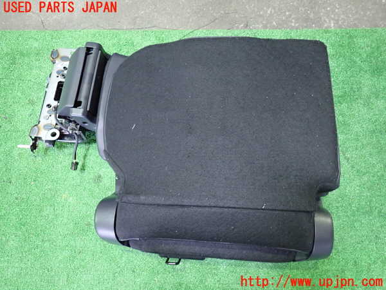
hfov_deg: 69.4
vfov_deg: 54.9
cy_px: 145
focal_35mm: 25
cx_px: 193
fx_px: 279
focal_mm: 4.5
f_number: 2
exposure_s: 1/30
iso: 640
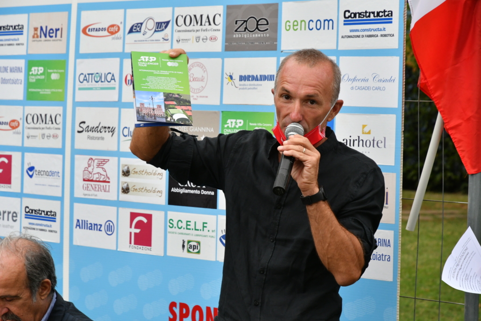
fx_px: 1603
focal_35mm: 120
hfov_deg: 17.1
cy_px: 160
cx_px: 240
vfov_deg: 11.4
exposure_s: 1/400
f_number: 6.3
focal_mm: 80
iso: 1000
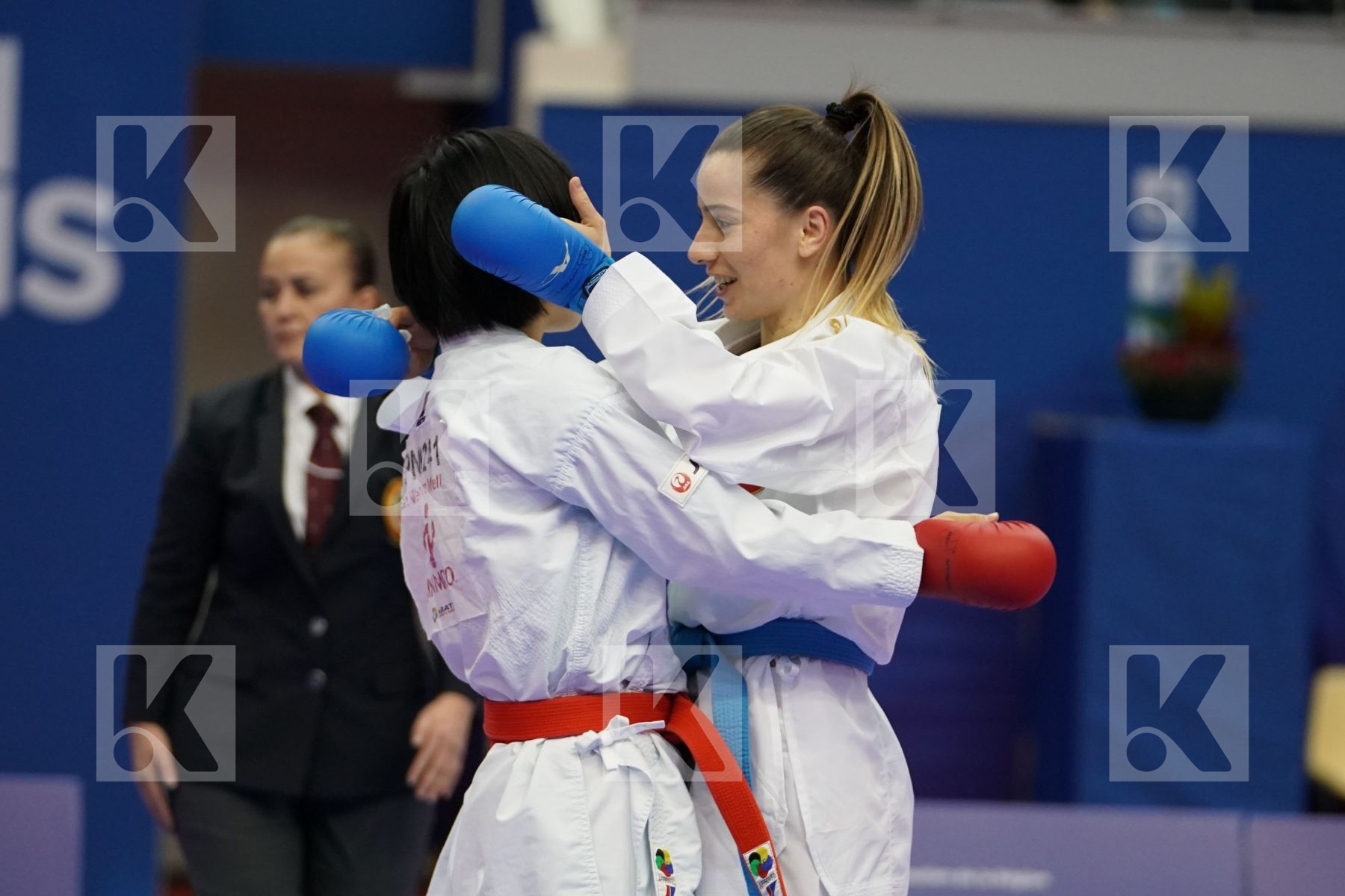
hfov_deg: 9.5
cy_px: 448
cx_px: 672
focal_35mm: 216
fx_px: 8069
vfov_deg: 6.4
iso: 2500
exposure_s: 1/1000
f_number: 2.8
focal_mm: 144
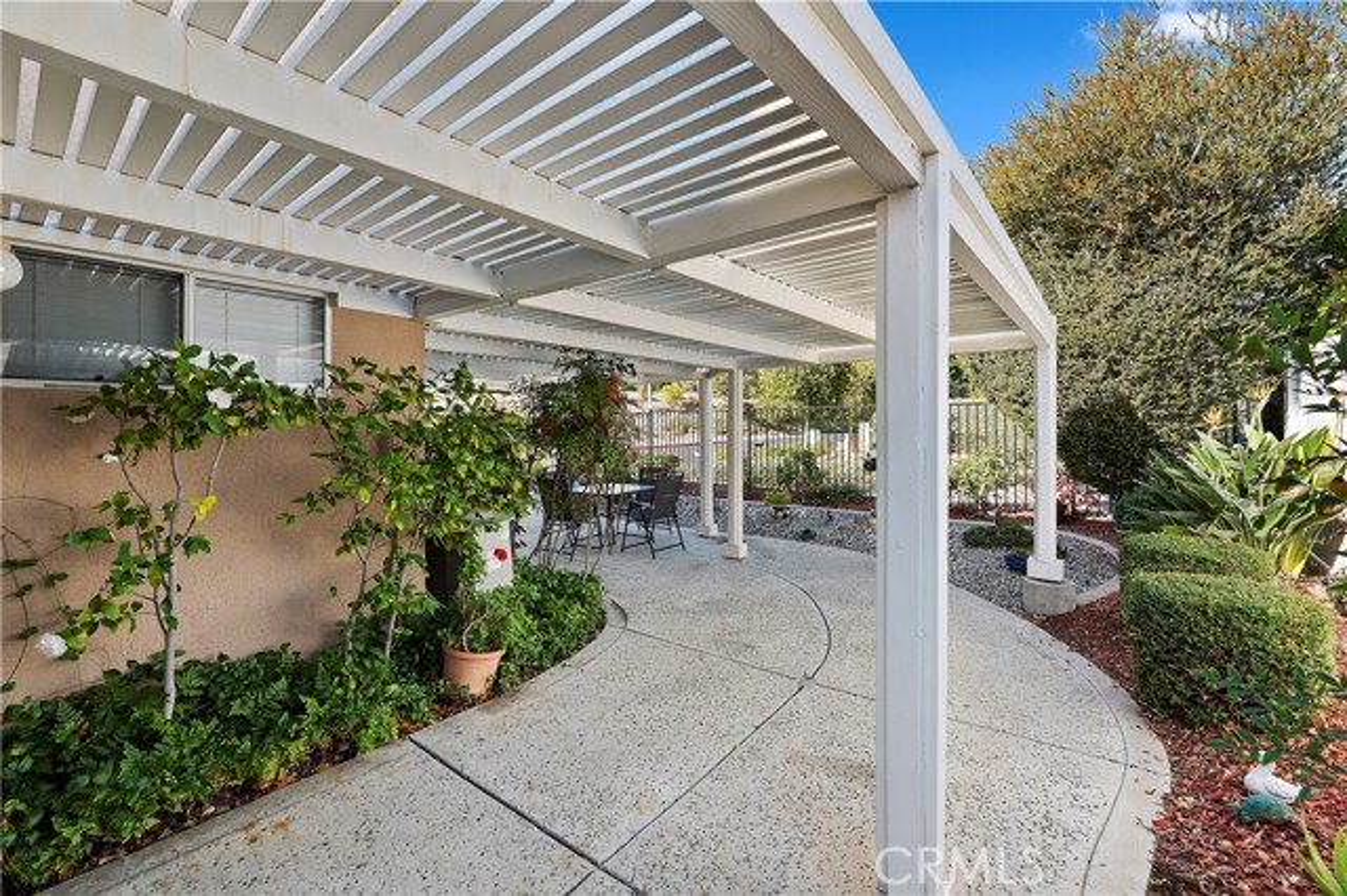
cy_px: 448
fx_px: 524
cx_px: 674
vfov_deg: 81.1
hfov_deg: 104.3
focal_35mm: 14
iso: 500
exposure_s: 1/125
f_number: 13
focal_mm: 14
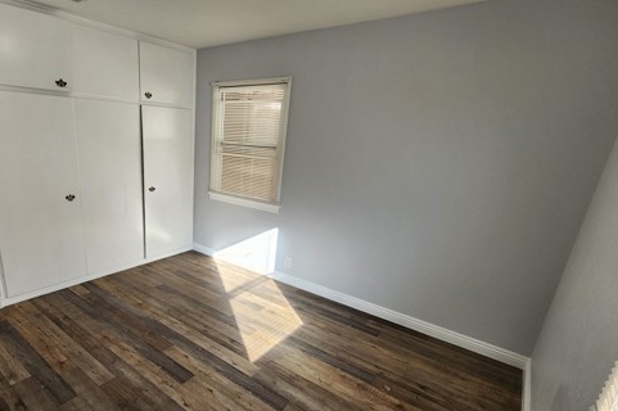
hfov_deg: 87.2
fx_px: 309
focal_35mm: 18
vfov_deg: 66.7
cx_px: 212
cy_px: 247
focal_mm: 2.2
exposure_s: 1/136
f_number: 2.2
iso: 50
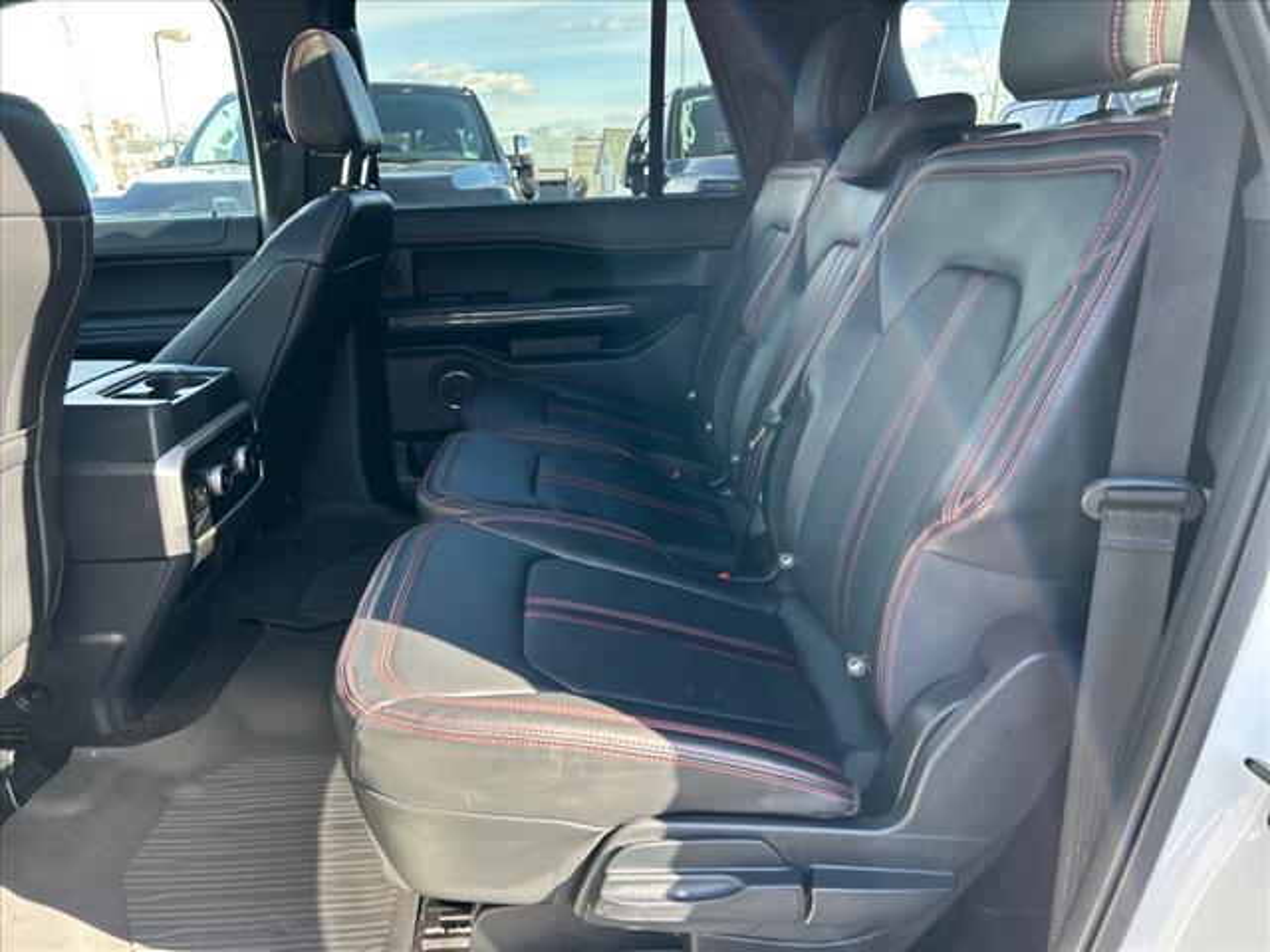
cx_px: 635
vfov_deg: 53.1
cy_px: 476
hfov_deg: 67.3
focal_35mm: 26
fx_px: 954
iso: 50
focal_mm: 5.7
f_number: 1.5
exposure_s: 1/122
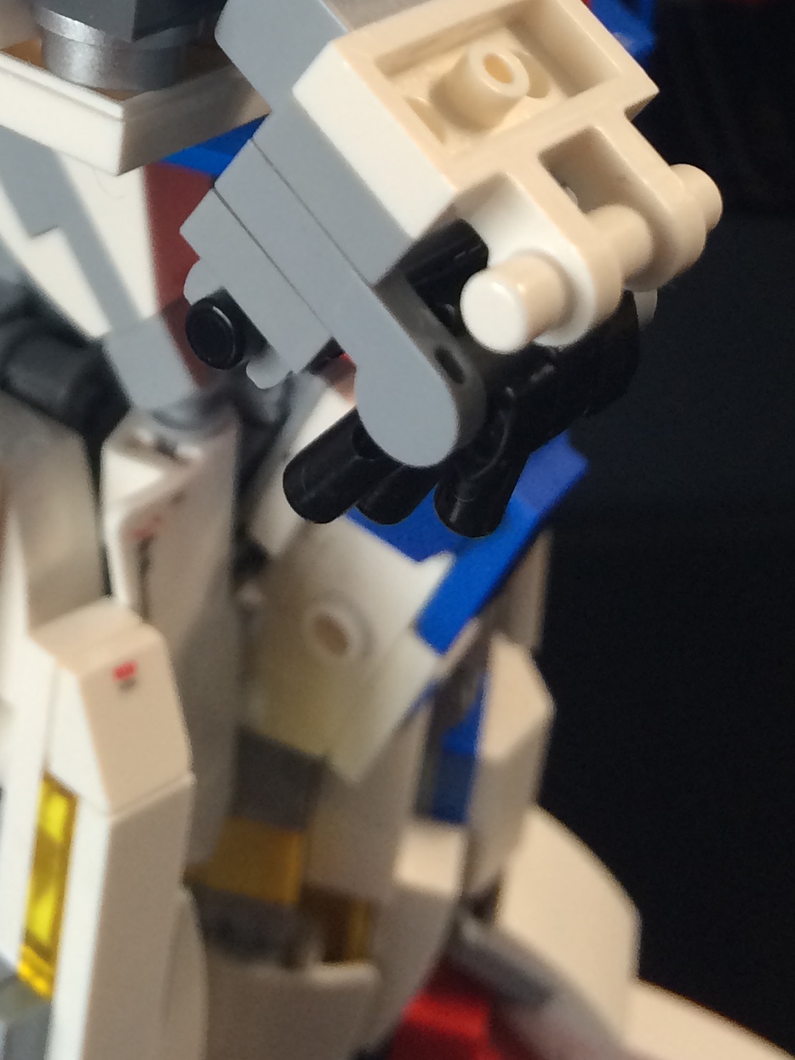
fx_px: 2327
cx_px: 94
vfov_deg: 23.5
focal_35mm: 76
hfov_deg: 19.1
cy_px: -203
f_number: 2.2
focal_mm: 4.15
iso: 50
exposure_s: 1/33
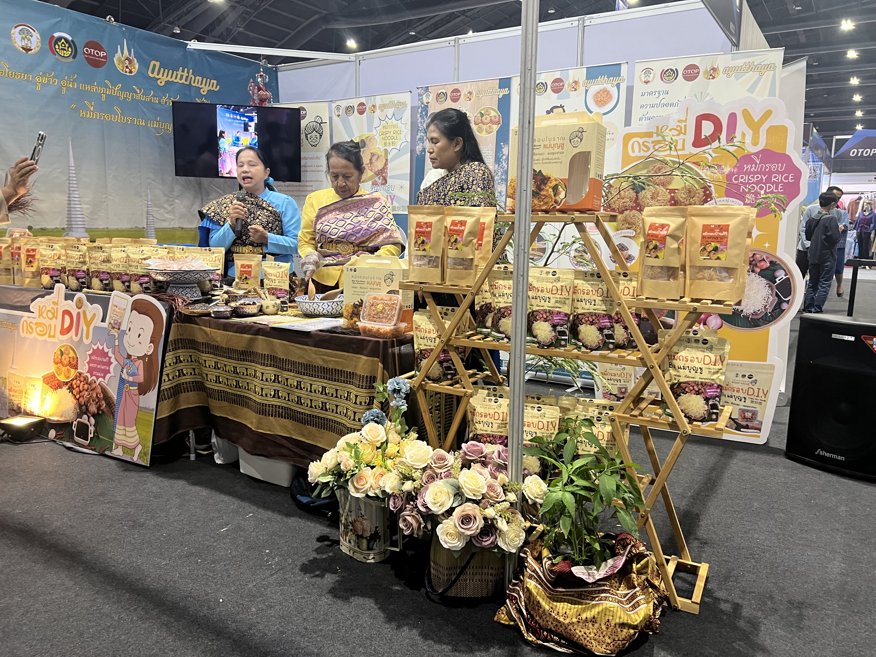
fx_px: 658
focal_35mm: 26
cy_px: 328
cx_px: 438
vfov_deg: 53.1
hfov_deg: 67.3
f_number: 1.5
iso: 125
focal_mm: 5.7
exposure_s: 1/50
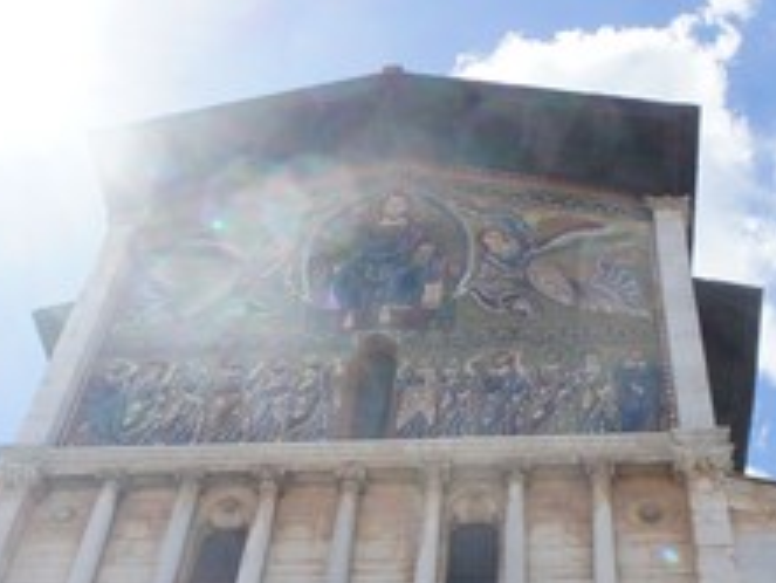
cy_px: 421
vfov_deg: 25.4
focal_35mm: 57
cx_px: 474
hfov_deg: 33.6
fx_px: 1278
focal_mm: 19
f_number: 11
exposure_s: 1/250
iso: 200
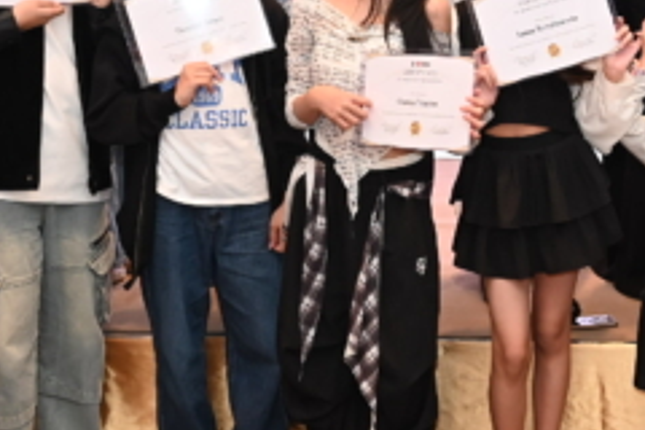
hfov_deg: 21.8
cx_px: 653
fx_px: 1612
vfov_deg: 14.8
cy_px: -48
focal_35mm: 90
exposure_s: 1/100
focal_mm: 24
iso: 1250
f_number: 4
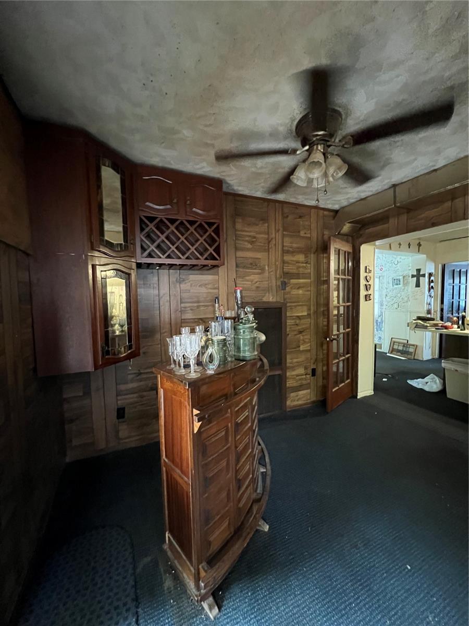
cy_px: 313
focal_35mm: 13
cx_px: 234
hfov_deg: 89.9
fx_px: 235
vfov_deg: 106.2
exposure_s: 1/30
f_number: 1.8
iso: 1250
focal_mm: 1.57
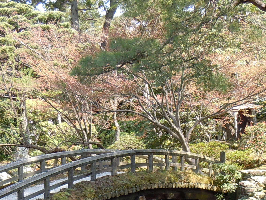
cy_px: 176
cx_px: 129
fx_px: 638
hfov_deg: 23.6
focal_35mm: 83
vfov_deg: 17.5
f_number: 3.5
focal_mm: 5.4
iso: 100
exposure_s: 1/125
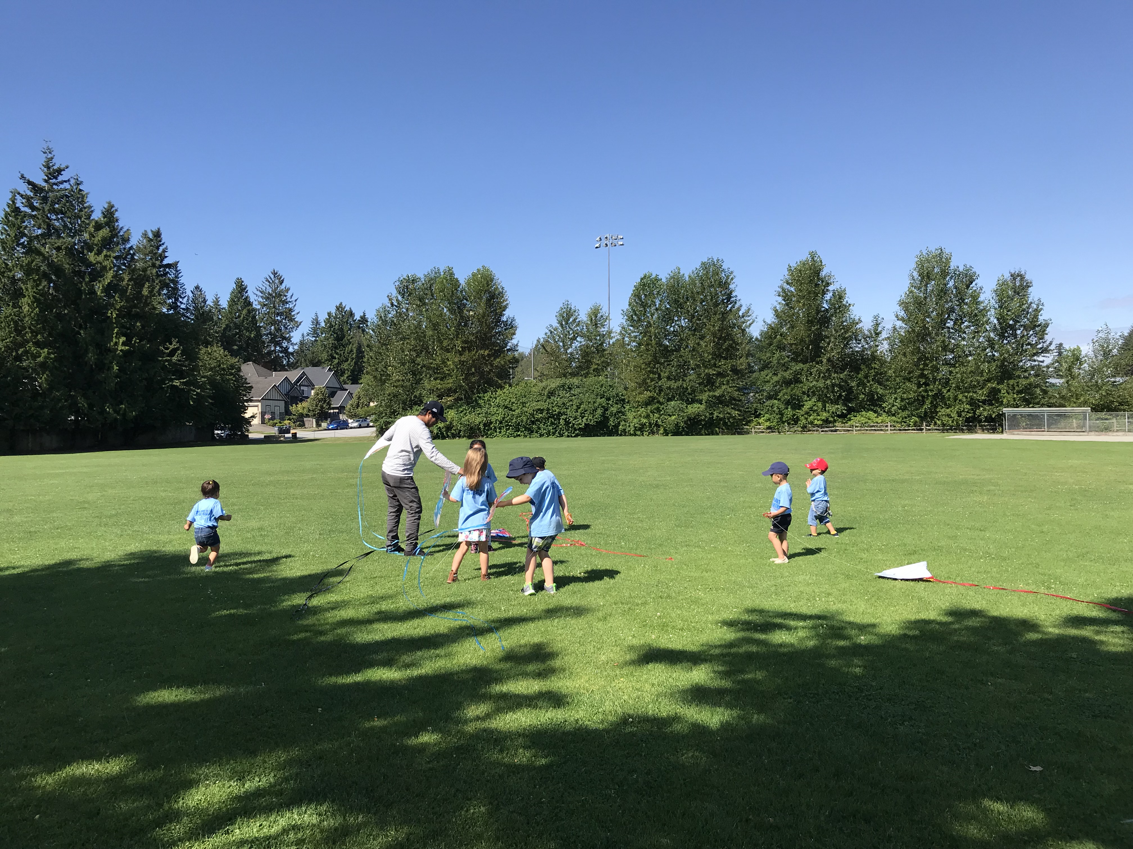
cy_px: 424
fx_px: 916
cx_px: 566
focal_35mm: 28
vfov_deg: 49.7
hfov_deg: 63.4
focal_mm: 3.99
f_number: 1.8
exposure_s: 1/1880
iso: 20
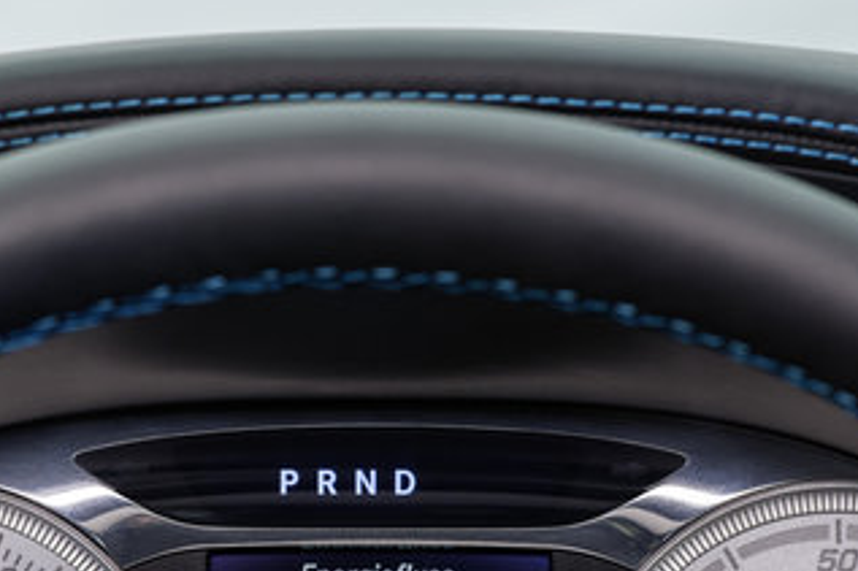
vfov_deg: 6.9
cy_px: 484
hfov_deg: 10.3
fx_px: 4740
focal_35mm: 199
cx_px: 390
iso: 100
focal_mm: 105
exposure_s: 1/3
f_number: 11
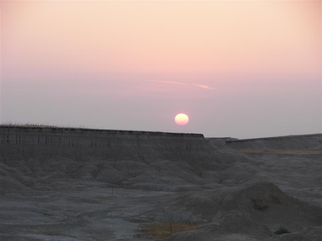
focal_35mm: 163
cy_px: 120
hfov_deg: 12.1
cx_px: 161
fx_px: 1516
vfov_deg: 9.1
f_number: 3.2
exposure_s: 1/60
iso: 64
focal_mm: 27
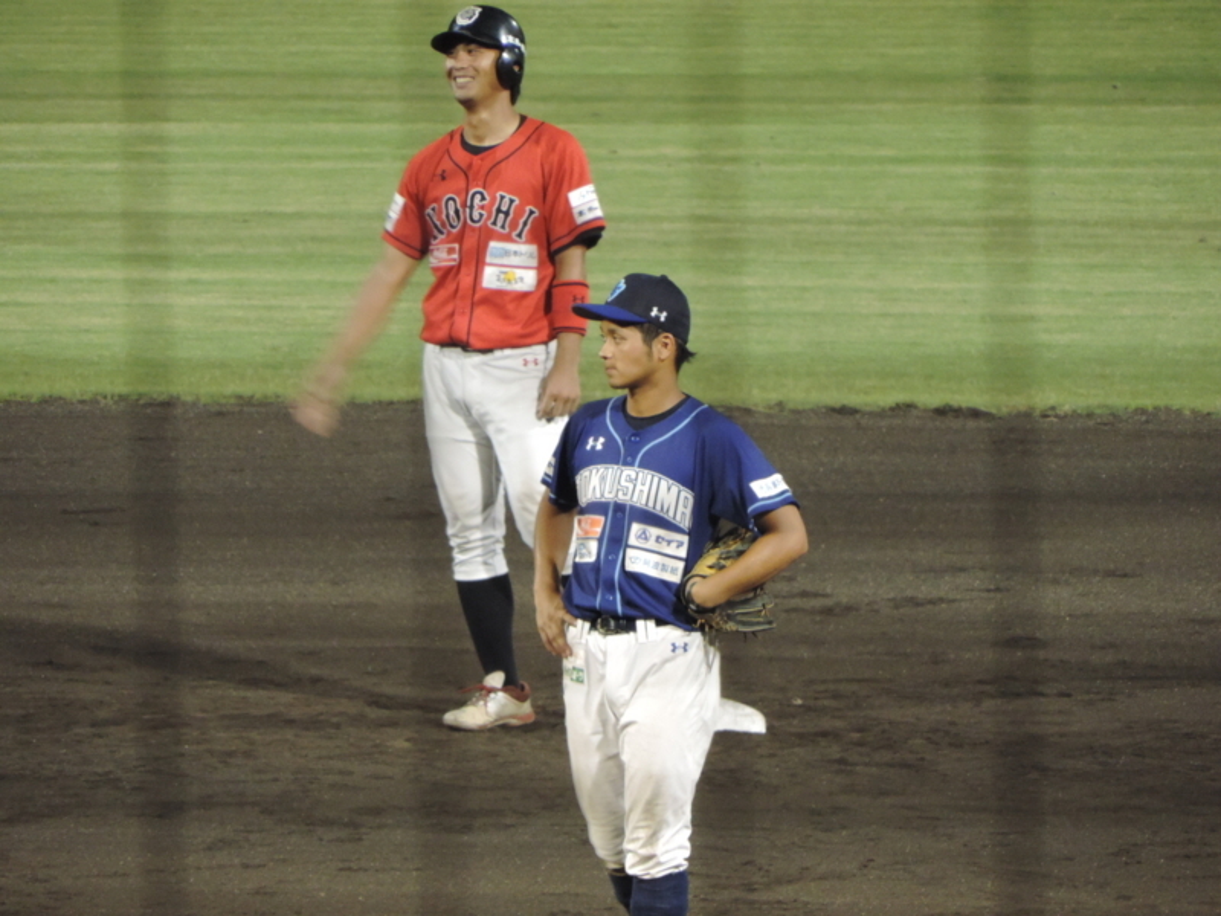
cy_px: 458
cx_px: 610
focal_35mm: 750
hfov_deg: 2.6
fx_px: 26455
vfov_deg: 2.0
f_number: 5.1
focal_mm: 133.7
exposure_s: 1/60
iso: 800
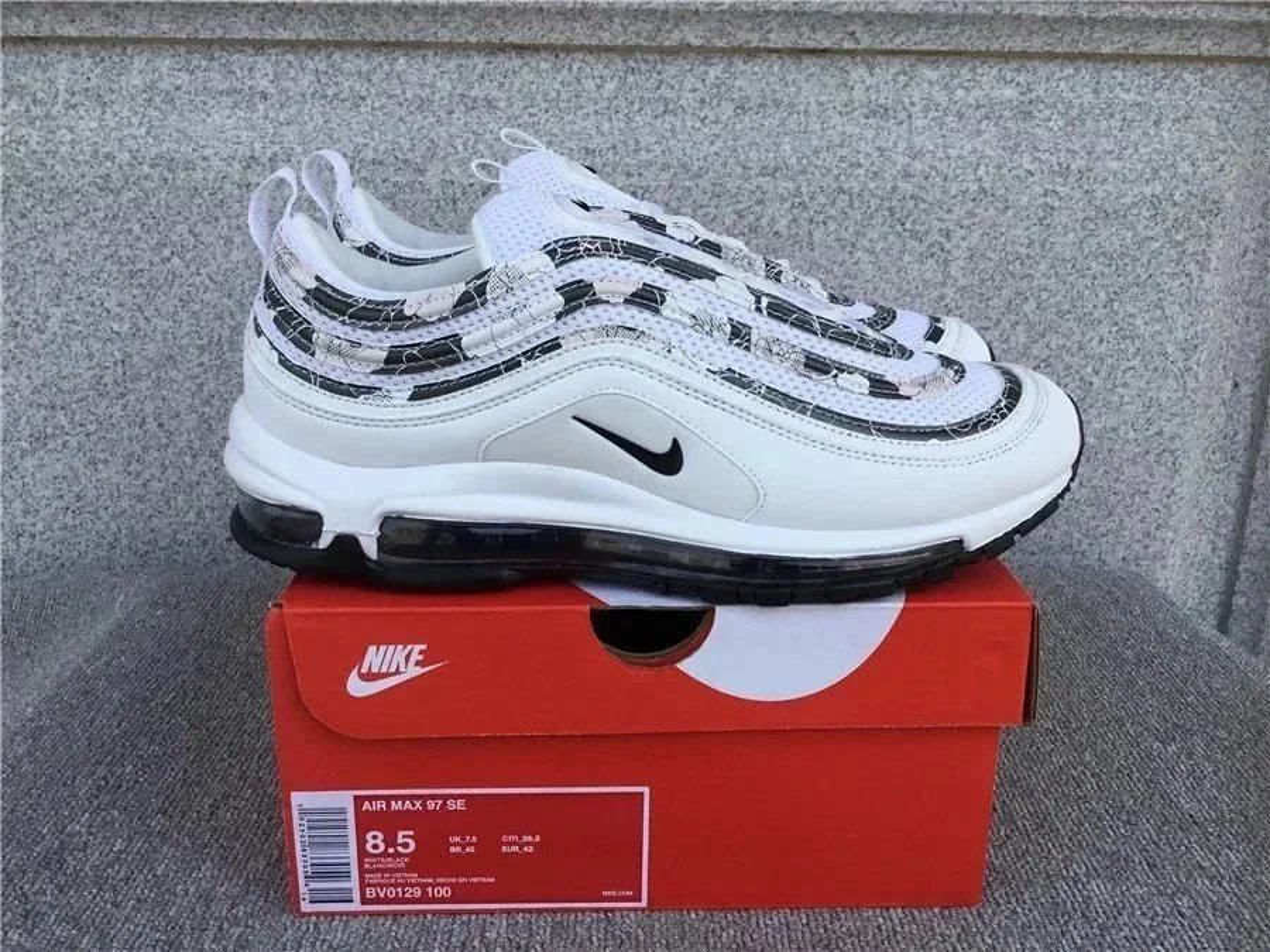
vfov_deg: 45.4
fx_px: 1137
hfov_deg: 58.4
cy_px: 476
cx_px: 635
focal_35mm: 31
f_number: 2.4
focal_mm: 3.3
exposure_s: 1/468
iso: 25
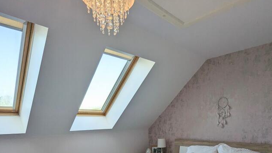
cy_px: 141
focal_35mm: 23
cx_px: 147
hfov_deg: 78.5
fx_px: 166
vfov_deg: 44.5
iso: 44
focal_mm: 1.95
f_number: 2.2
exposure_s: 1/331
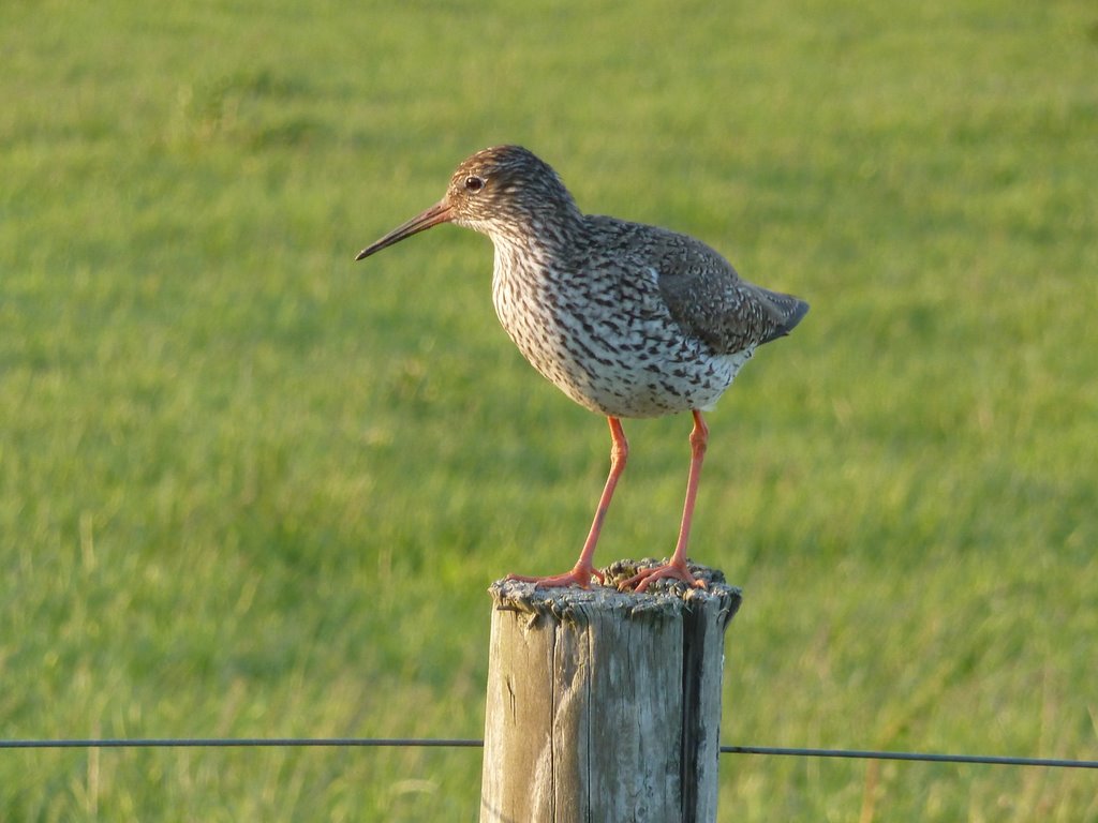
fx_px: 12656
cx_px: 549
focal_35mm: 399
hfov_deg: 5.0
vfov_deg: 3.7
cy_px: 412
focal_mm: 49.2
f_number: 4.9
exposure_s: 1/60
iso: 125
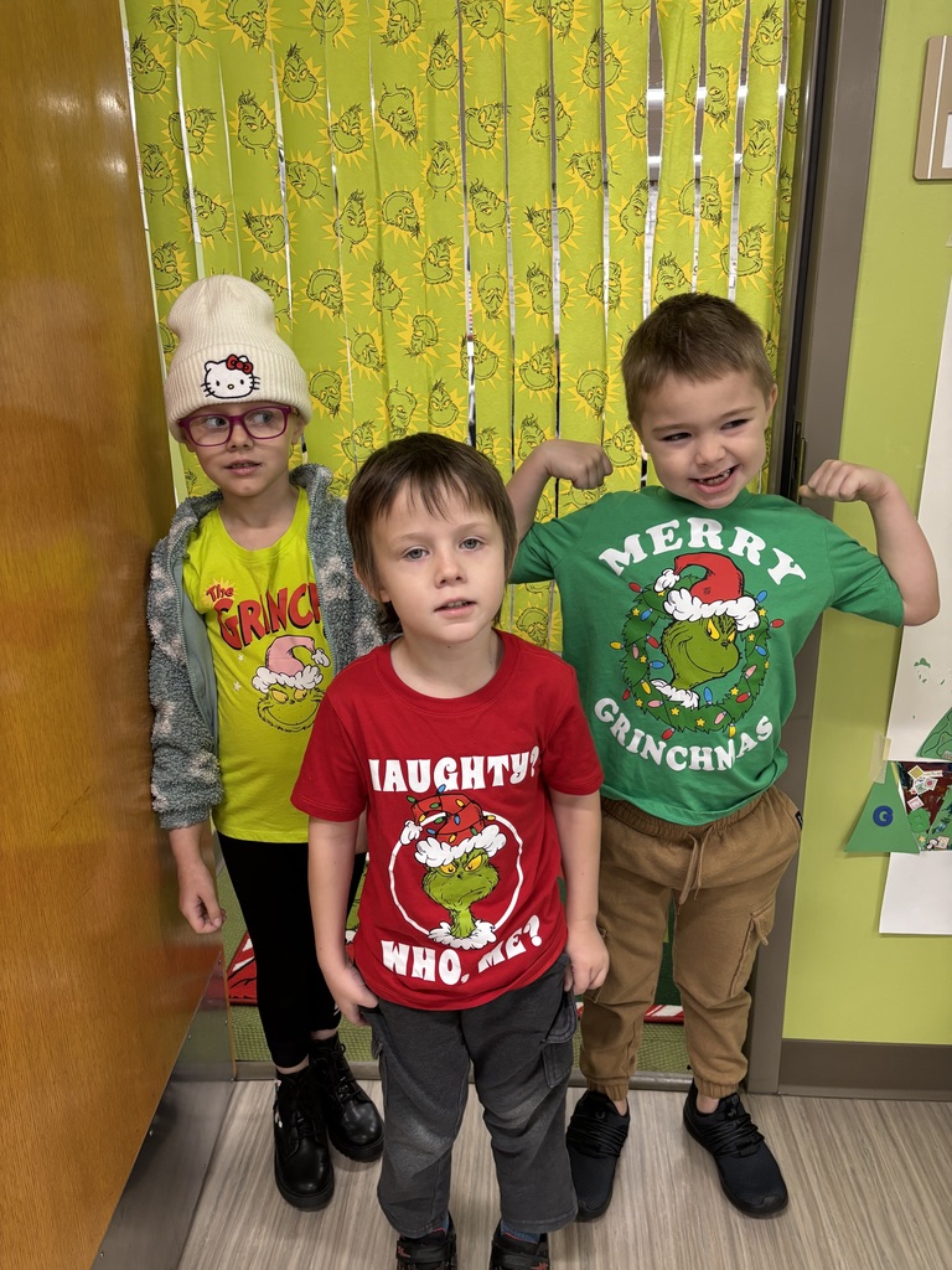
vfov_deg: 67.3
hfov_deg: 53.1
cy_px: 635
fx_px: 953
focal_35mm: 26
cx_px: 476
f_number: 1.6
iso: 125
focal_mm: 5.96
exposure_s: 1/60
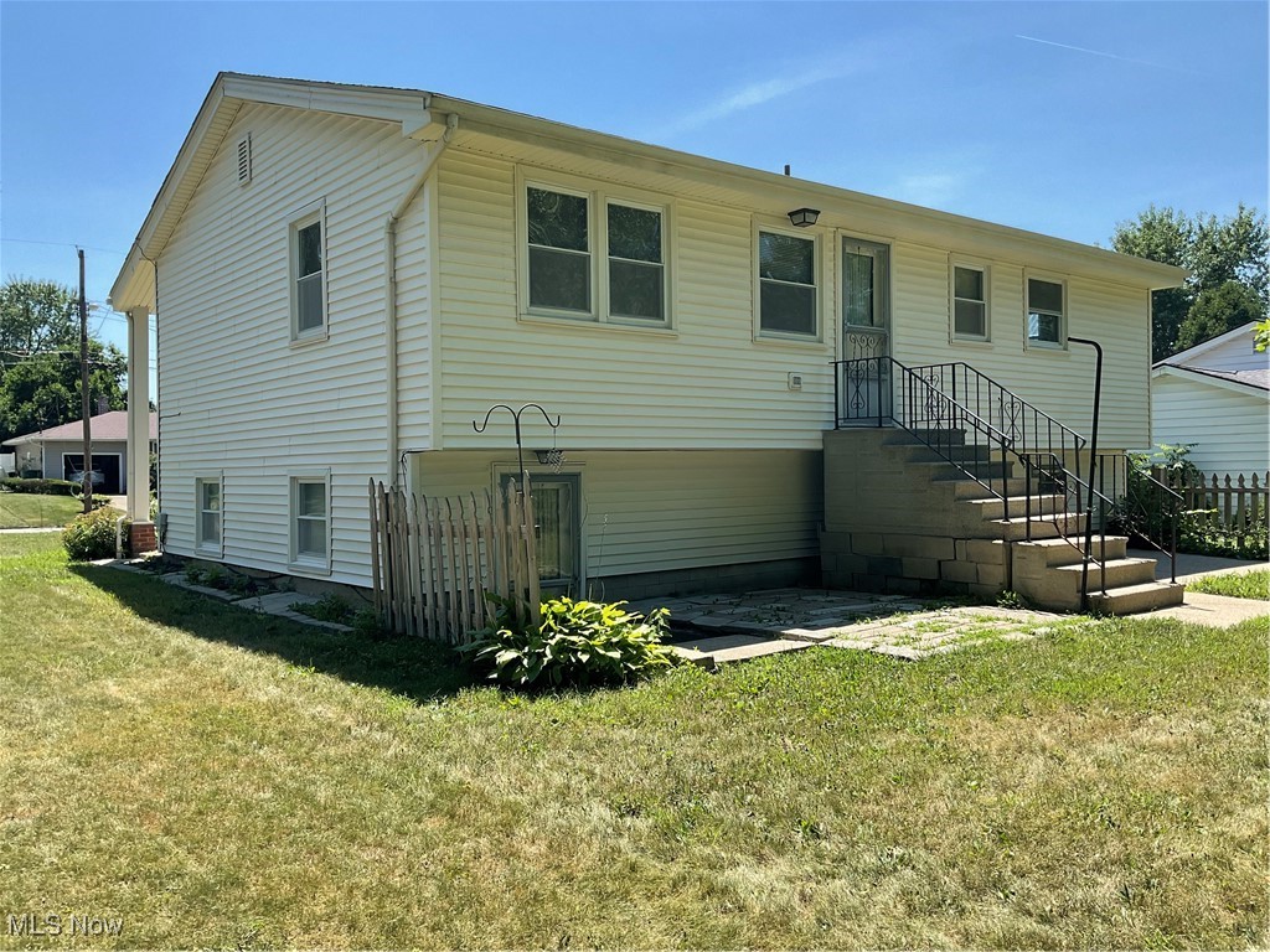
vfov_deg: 48.2
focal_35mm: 29
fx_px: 1064
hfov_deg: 61.7
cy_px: 476
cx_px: 635
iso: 16
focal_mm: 3
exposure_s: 1/1076
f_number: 1.8
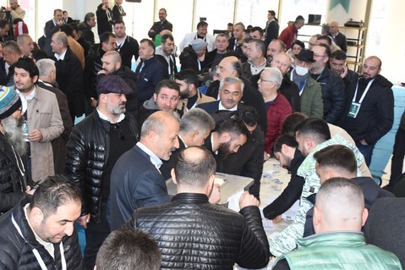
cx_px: 139
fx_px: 708
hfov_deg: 31.7
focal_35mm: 63
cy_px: 137
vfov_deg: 21.6
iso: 1000
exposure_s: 1/160
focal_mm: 30
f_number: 5
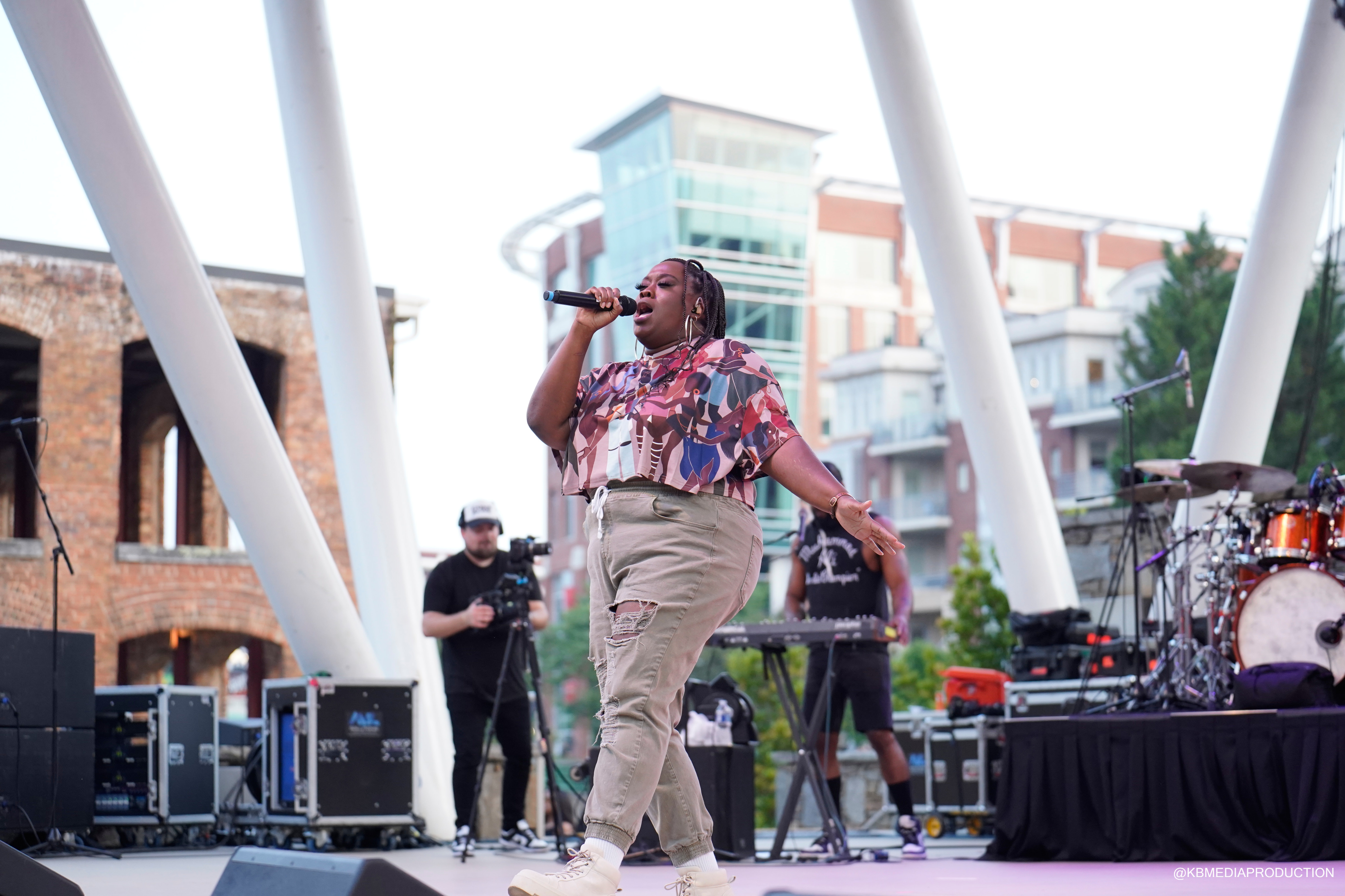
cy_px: 448
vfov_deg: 19.5
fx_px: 2615
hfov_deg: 28.8
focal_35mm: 70
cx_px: 672
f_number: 2.8
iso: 2000
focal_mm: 70
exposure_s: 1/1000
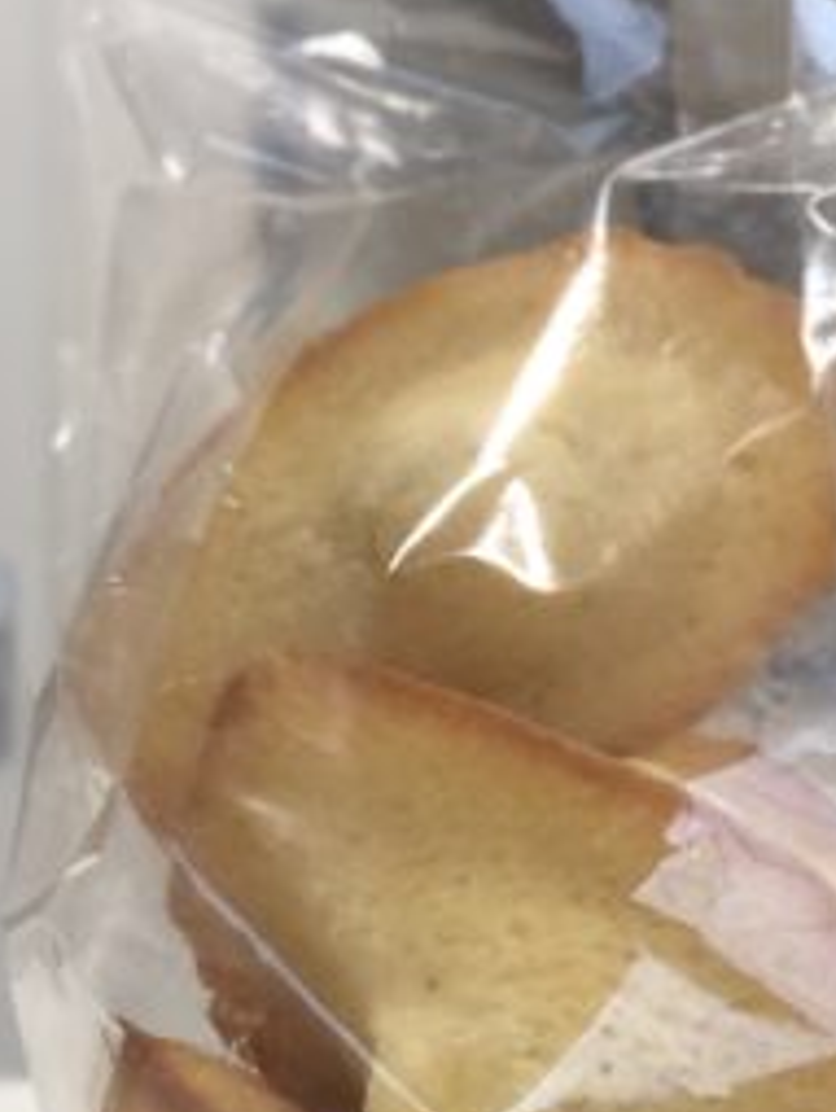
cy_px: 1029
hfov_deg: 9.5
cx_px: 611
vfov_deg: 12.5
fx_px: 5047
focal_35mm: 157
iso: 25
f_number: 2.8
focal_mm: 6.6
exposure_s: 1/33
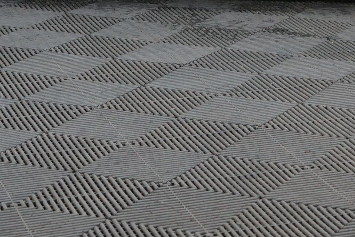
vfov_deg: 8.1
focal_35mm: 159
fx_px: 1568
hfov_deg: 12.8
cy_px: -274
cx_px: 348
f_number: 5
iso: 500
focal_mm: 33
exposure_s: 1/20
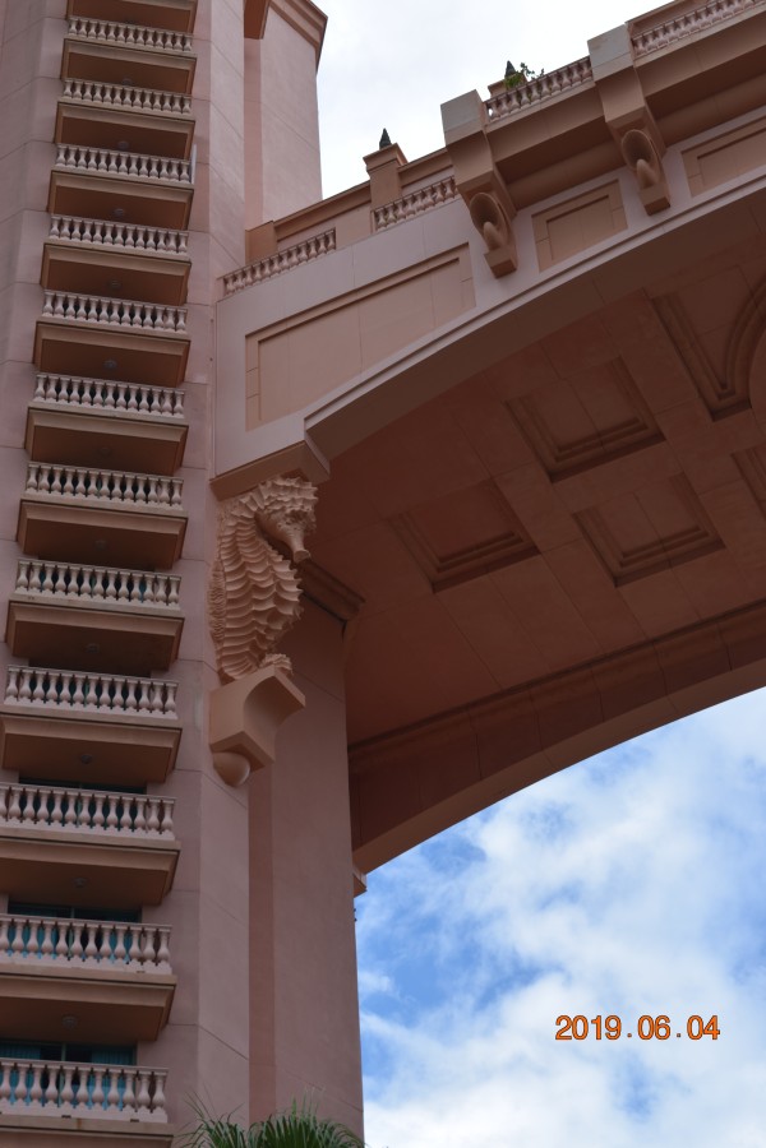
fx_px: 2202
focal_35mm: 69
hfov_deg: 19.7
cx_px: 383
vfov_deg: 29.2
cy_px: 574
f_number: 8
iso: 100
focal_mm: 46
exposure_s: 1/200
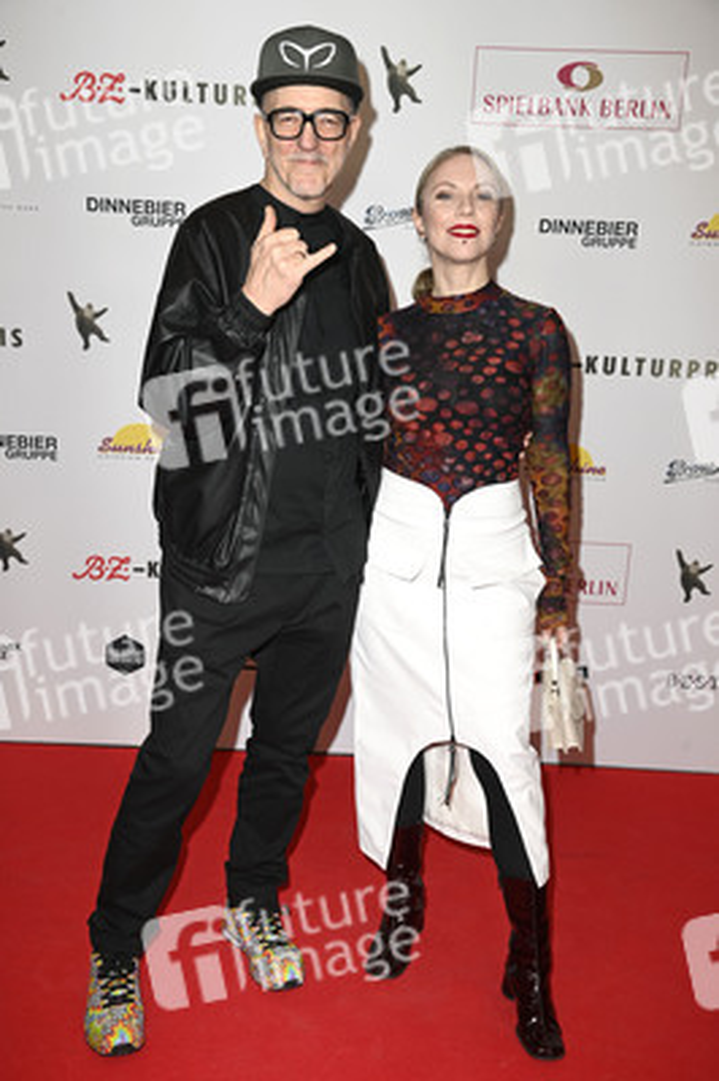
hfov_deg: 35.0
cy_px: 540
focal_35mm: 38
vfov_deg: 50.7
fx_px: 1140
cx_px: 360
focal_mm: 38
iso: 500
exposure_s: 1/250
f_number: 5.6
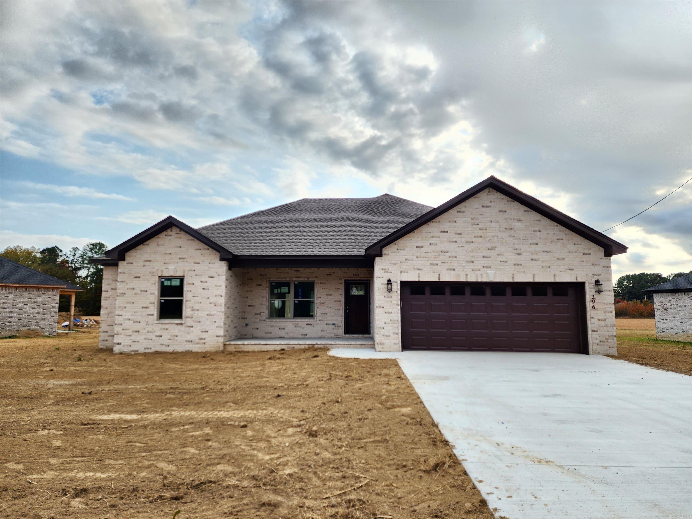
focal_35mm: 23
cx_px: 346
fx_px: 460
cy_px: 260
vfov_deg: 58.9
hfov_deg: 73.9
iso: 12
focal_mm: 6.4
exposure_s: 1/365
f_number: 1.8
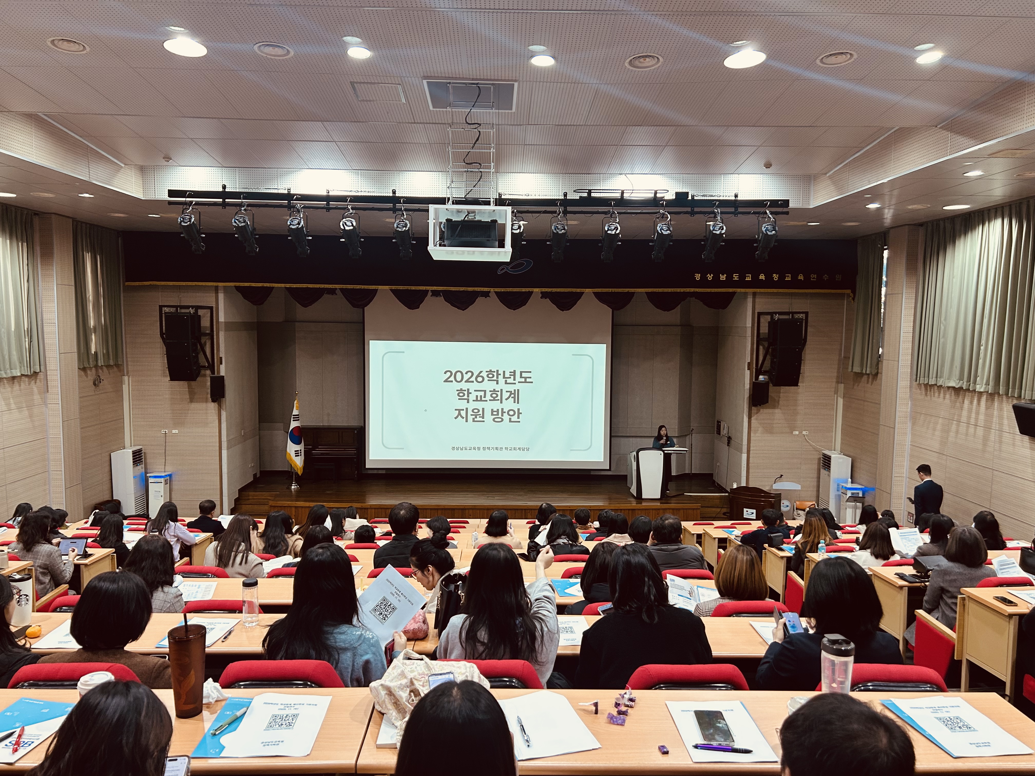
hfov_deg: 67.3
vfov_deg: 53.1
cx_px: 518
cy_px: 388
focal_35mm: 26
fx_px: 777
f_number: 1.5
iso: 125
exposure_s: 1/120
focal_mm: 5.7
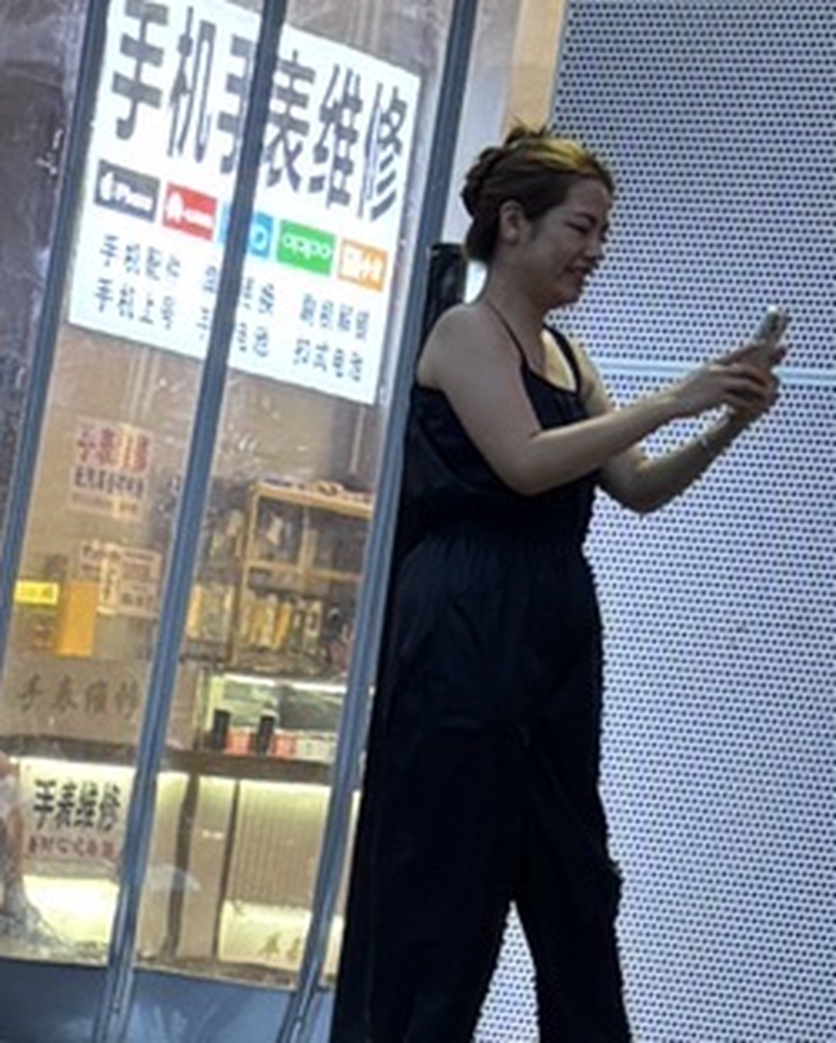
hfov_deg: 9.0
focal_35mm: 162
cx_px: -806
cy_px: 1523
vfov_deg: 11.4
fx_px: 5003
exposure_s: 1/50
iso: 100
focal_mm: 5.96
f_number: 1.6
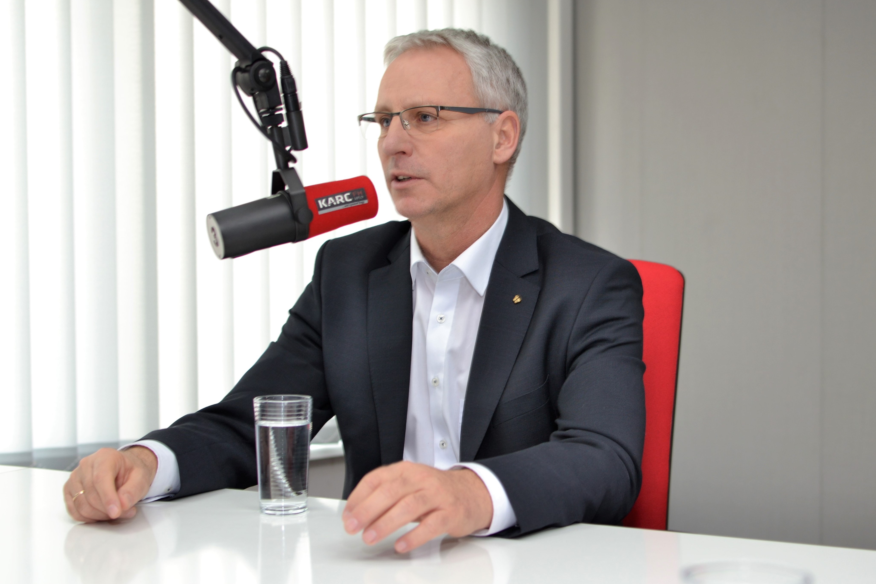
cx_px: 436
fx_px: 1302
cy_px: 288
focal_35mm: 54
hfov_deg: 37.2
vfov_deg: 25.3
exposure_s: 1/50
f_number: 2.8
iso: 200
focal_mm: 35
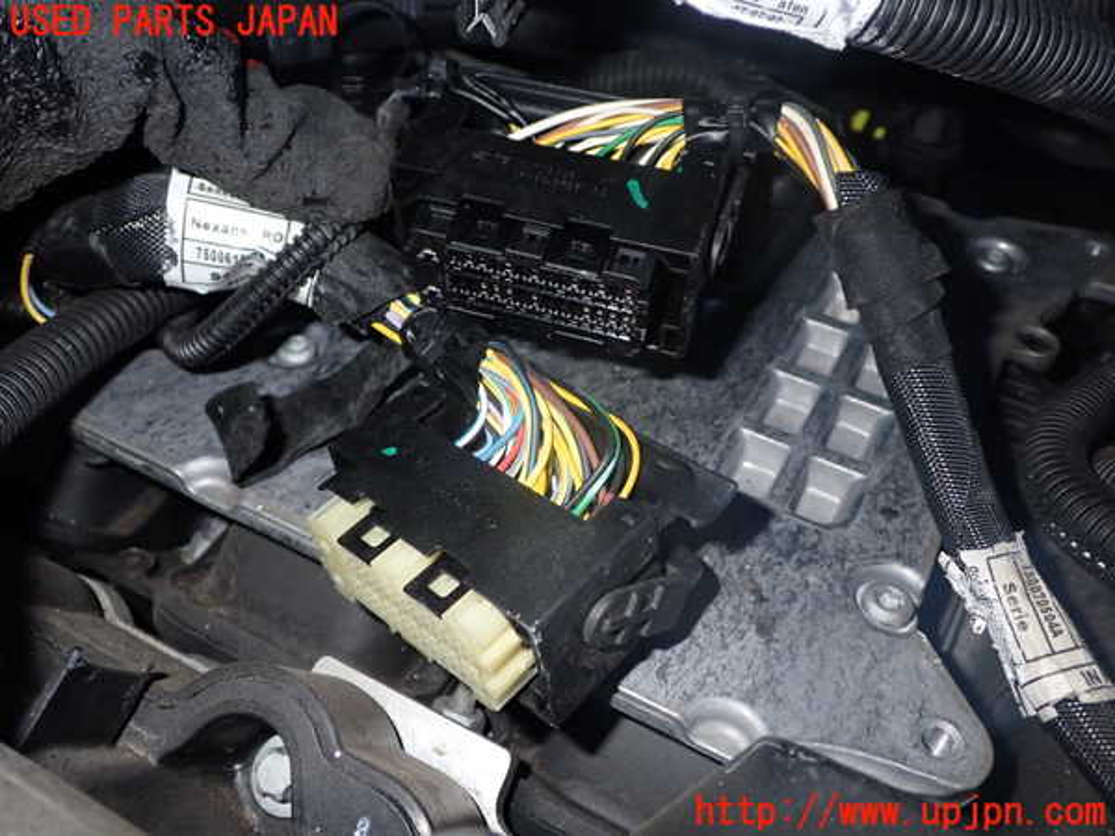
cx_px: 558
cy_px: 418
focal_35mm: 32
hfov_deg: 56.8
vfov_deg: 44.2
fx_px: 1031
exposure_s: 1/30
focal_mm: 5.79
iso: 250
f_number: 7.1
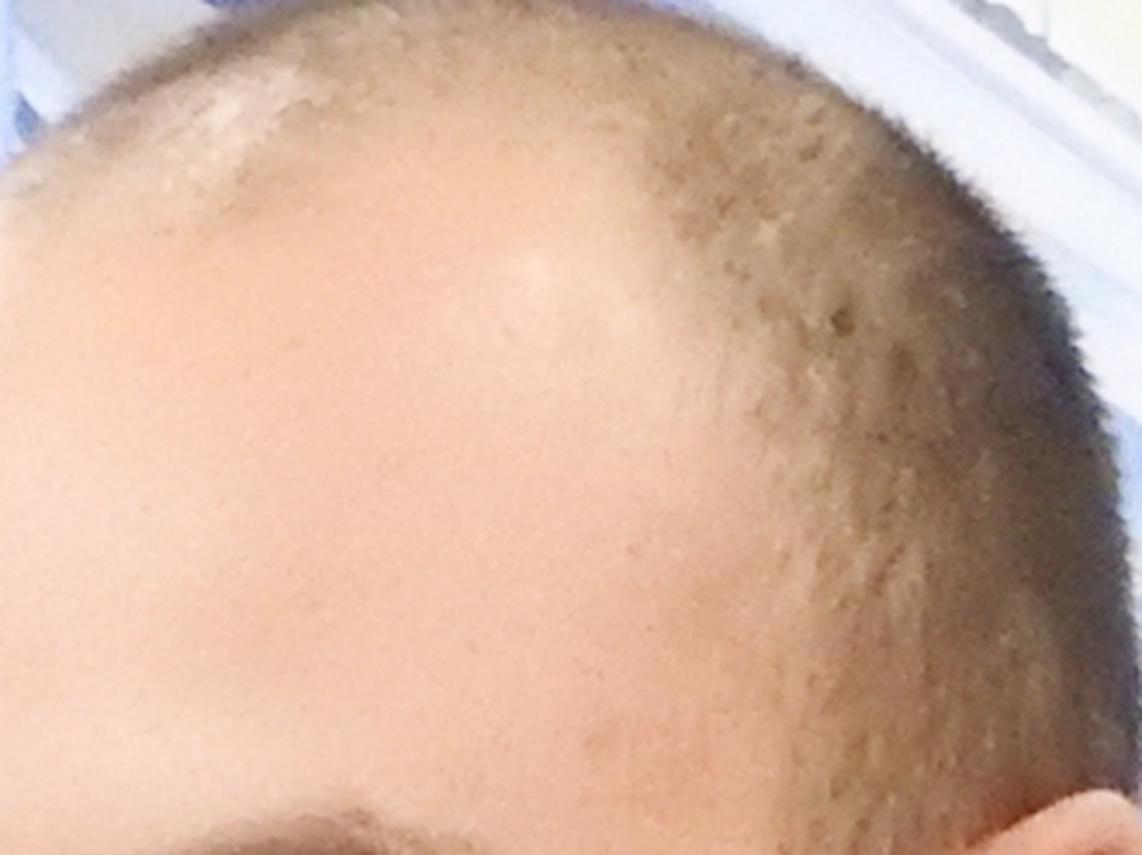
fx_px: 29505
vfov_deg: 1.7
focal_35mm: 895
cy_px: 2233
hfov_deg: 2.2
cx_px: -21
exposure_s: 1/15
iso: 1600
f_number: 5
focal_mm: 22.4
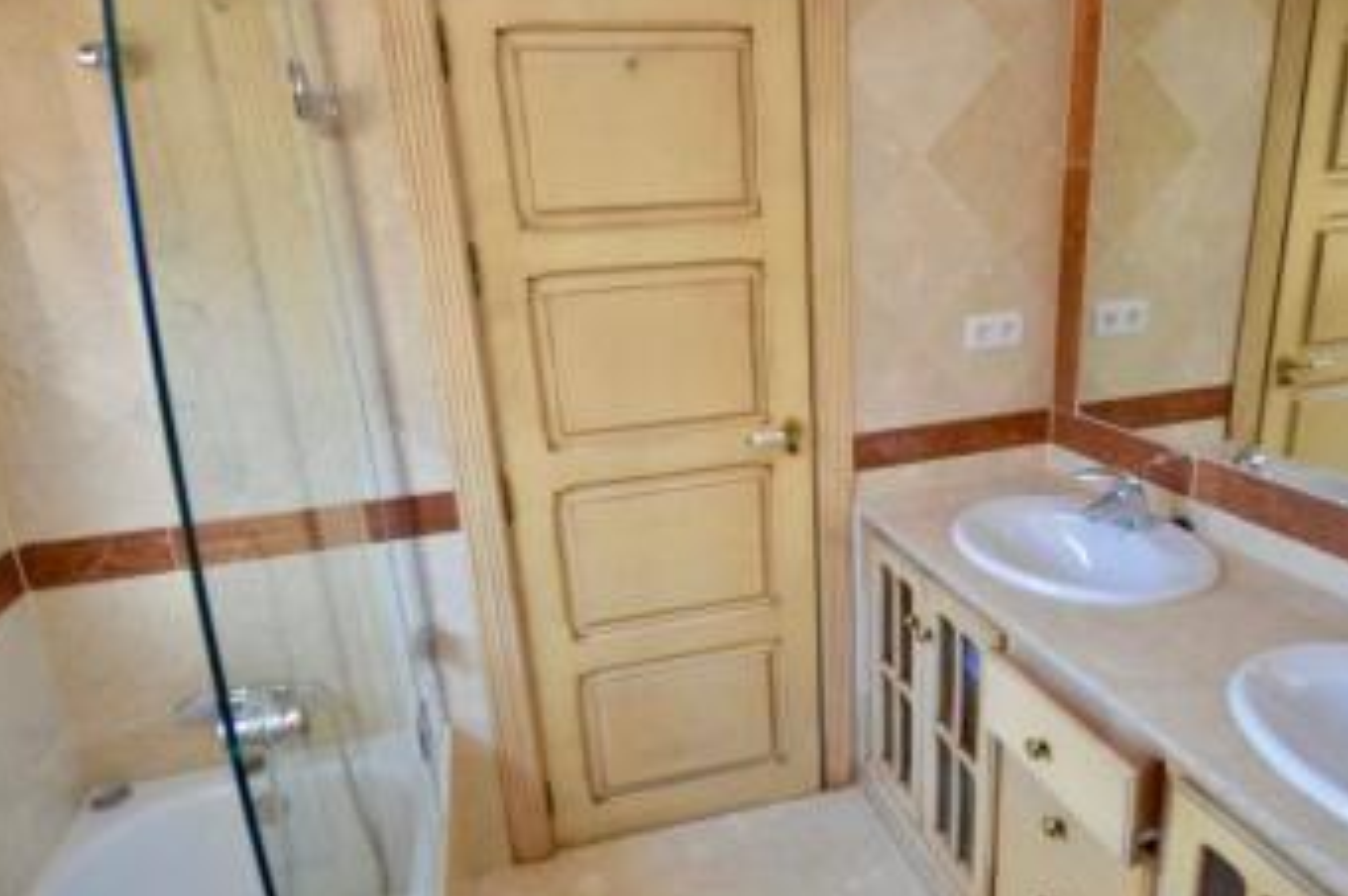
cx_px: 730
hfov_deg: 81.1
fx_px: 786
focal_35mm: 21
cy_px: 458
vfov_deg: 59.4
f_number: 4
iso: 560
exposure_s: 1/60
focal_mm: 10
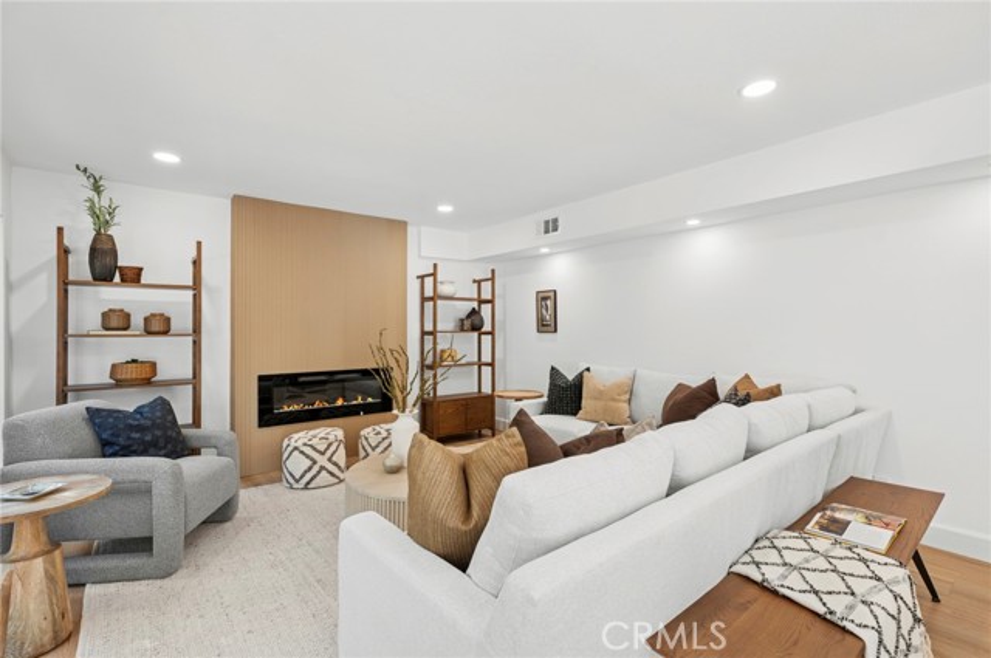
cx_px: 496
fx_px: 440
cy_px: 329
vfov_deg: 73.6
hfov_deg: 96.8
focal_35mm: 16
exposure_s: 1/3.33
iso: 125
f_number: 9
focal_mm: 16
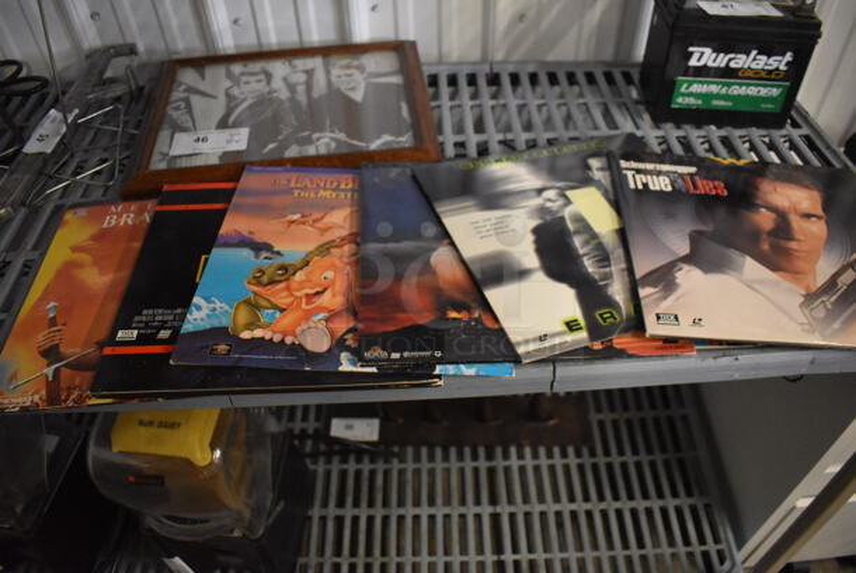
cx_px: 428
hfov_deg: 67.3
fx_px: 643
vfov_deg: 48.0
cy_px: 286
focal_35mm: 27
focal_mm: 18
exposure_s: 1/125
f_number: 3.5
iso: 5000
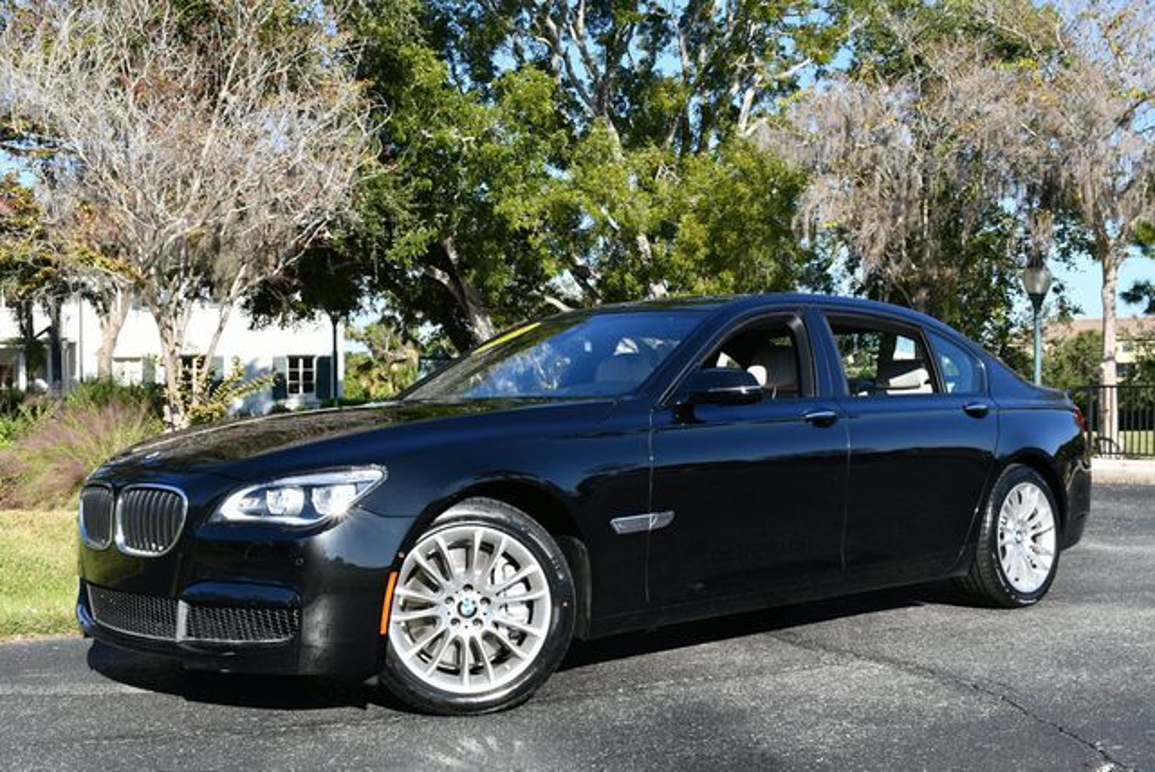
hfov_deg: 44.5
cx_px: 578
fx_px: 1413
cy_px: 386
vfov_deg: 30.6
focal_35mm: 44
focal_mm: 22
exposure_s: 1/250
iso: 125
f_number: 8
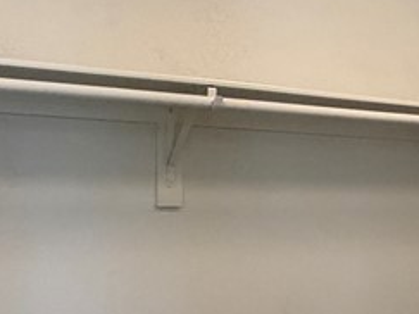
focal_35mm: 59
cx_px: 259
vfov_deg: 24.5
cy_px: 243
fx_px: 714
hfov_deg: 32.6
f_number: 2.2
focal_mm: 2.22
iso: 320
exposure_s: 1/60
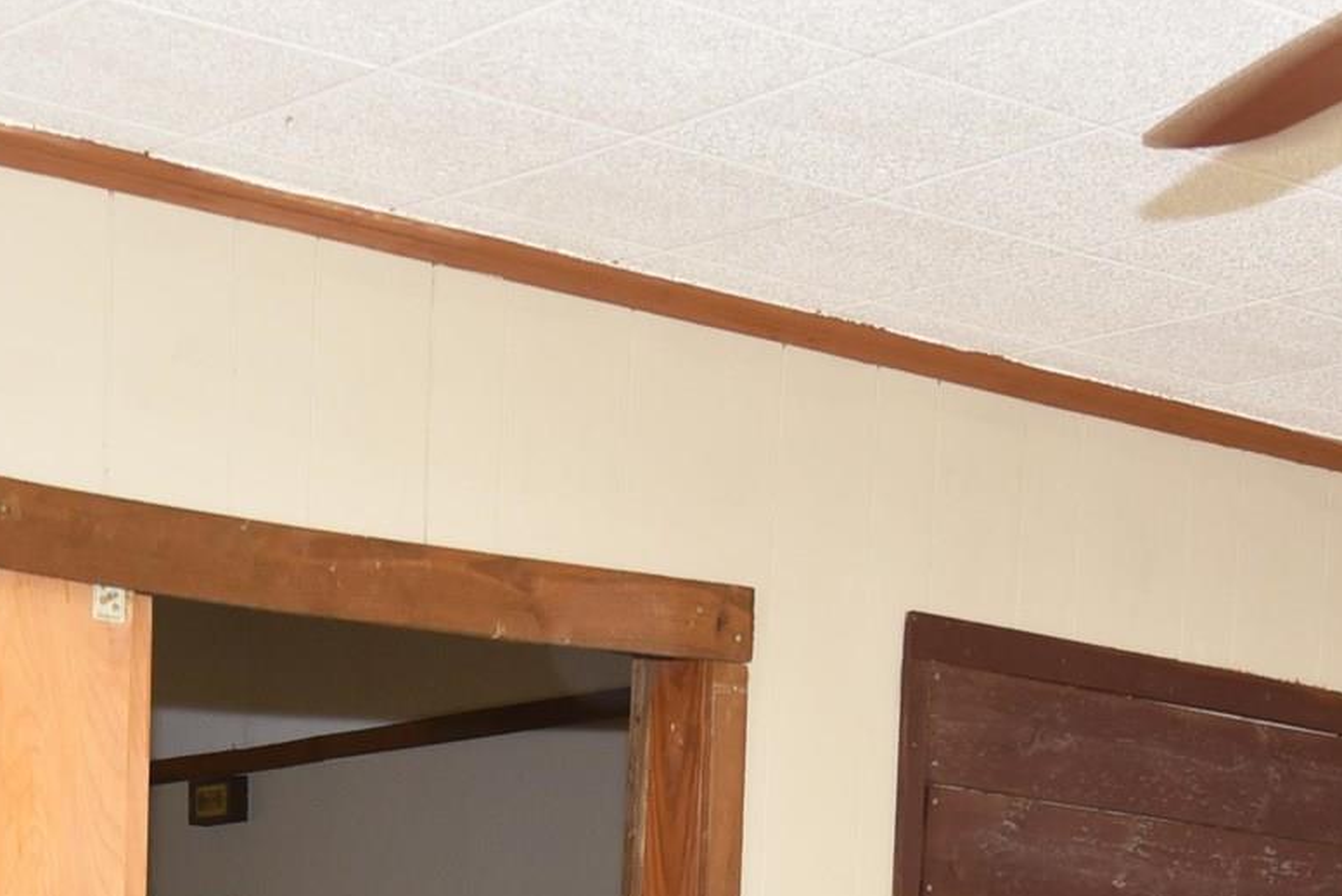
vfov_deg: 12.9
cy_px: 1685
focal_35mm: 95
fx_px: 3543
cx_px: 310
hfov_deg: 21.2
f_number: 5
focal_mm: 24
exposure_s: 1/100
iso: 800
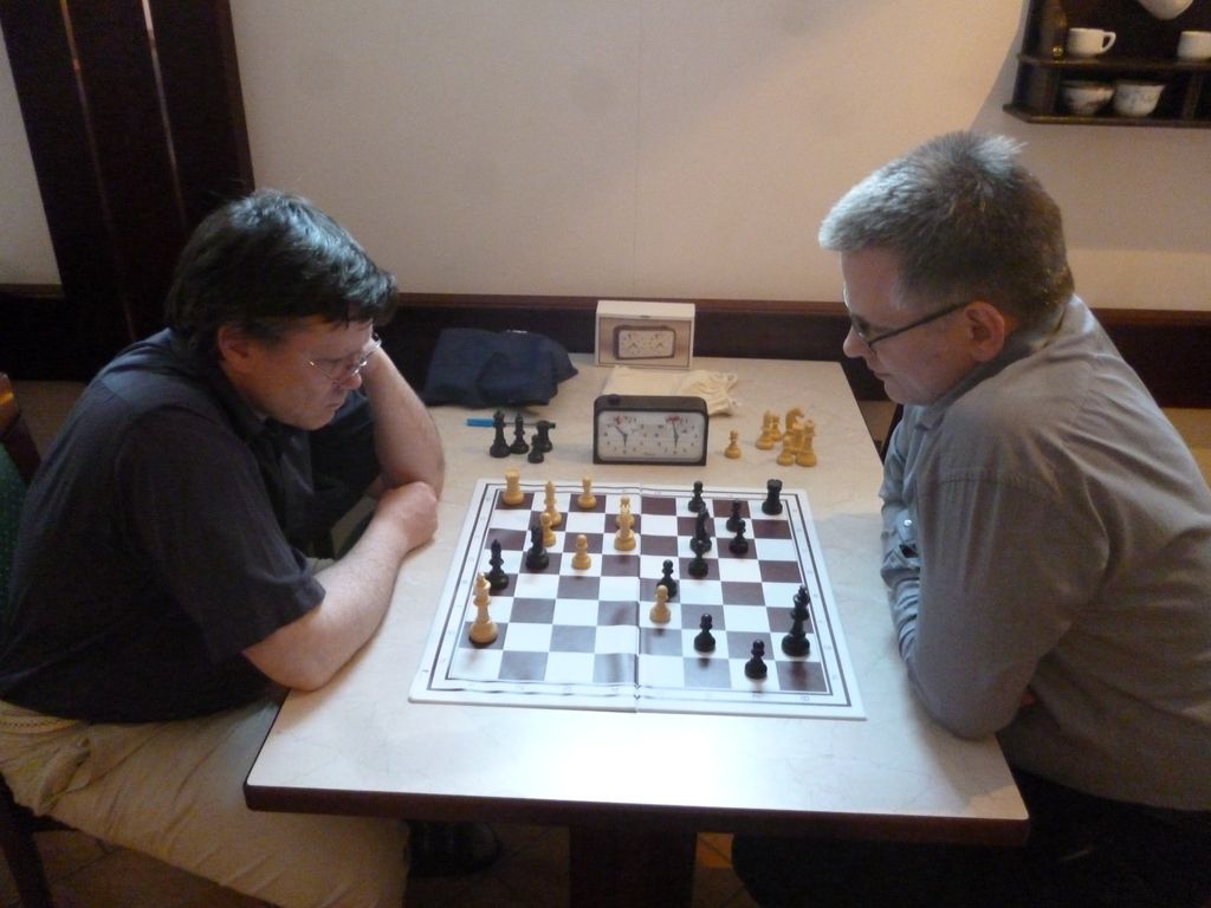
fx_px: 980
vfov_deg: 49.7
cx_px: 606
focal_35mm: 28
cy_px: 454
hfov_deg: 63.4
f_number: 3.1
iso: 800
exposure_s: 1/15
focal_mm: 5
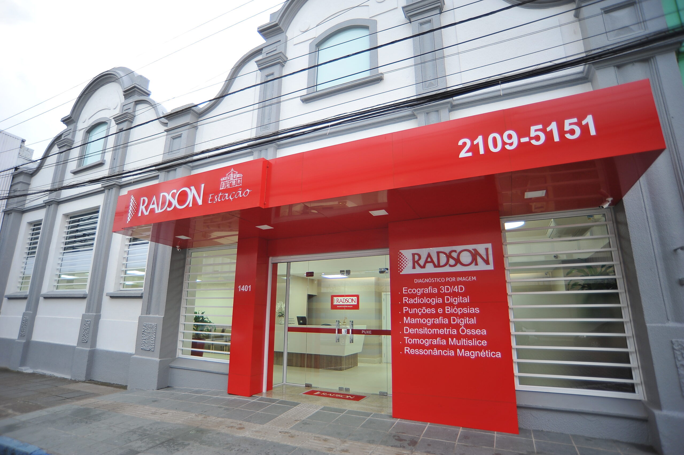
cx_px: 342
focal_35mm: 18
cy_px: 228
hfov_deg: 90.0
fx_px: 342
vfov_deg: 67.3
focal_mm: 18
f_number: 5
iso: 400
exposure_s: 1/125
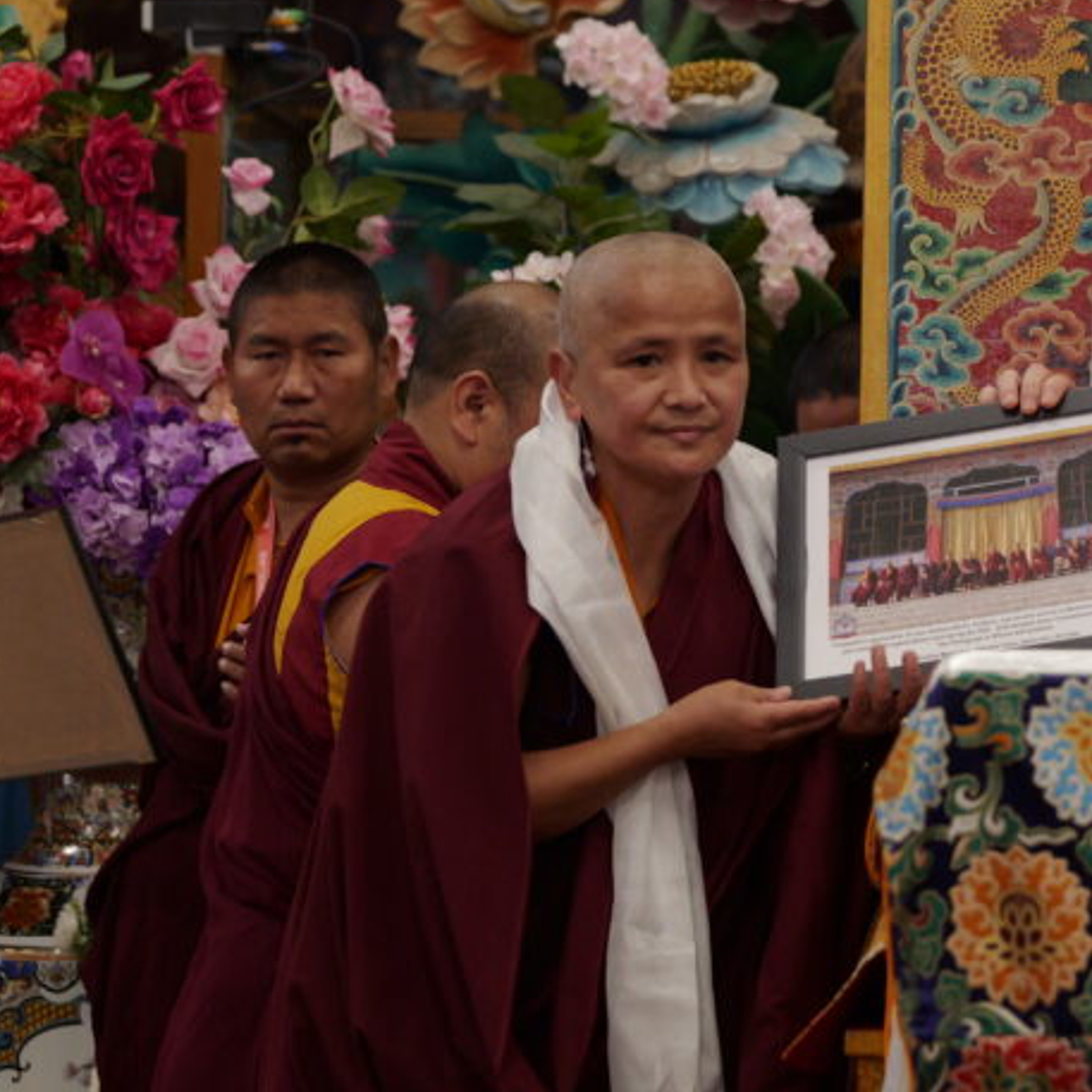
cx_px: 1094
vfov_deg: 10.8
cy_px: 381
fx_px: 5782
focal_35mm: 162
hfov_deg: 10.7
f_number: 4
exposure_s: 1/160
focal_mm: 85
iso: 3200
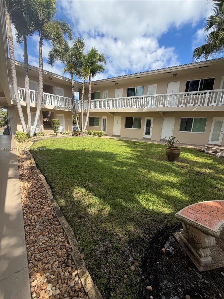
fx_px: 121
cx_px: 112
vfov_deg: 102.1
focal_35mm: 14
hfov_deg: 85.7
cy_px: 150
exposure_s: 1/770
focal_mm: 2.22
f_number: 2.2
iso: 40
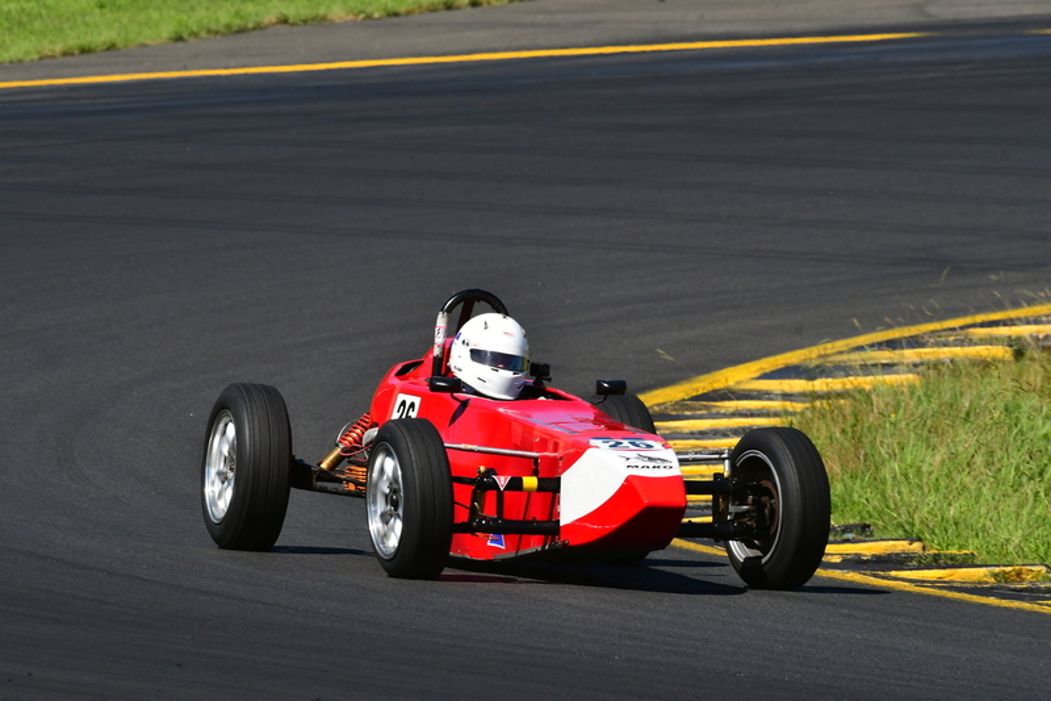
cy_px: 350
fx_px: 19263
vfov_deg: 2.1
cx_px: 526
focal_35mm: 660
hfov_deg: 3.1
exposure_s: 1/640
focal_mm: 440
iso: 400
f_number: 11
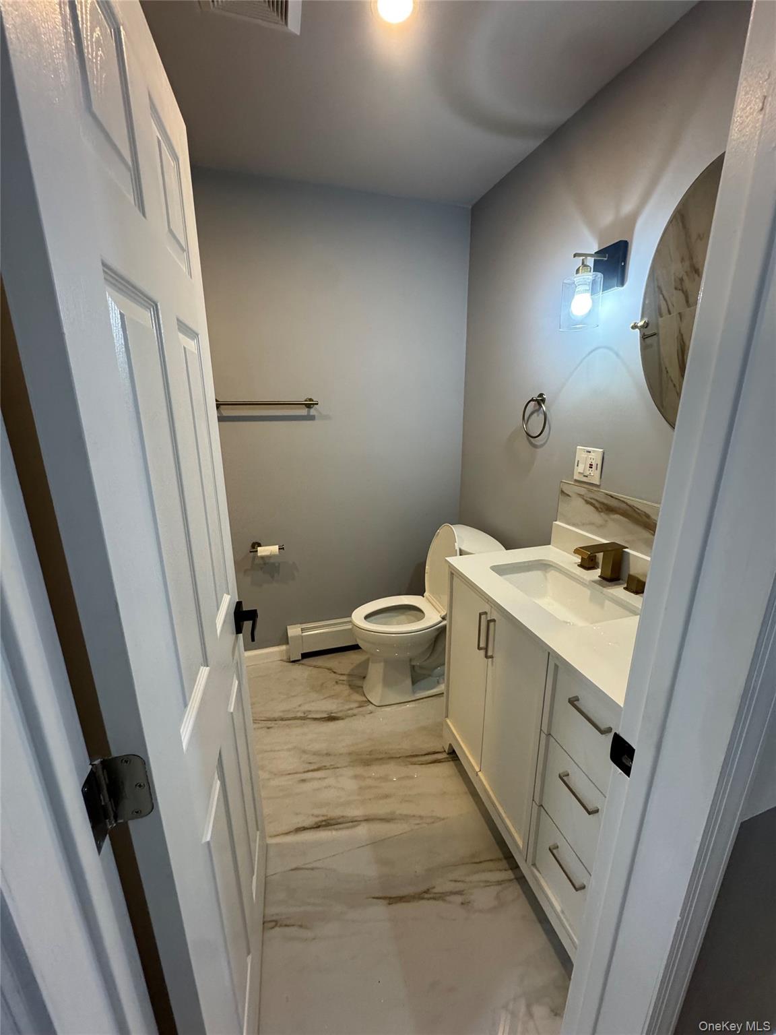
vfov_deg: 102.1
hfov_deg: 85.7
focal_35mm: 14
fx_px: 418
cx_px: 388
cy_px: 518
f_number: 2.2
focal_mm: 2.22
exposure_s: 1/120
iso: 320
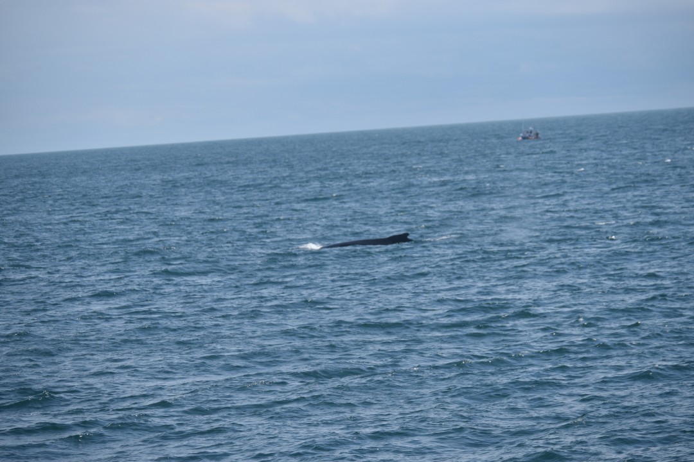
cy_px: 231
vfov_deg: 7.0
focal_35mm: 195
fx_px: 3759
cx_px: 347
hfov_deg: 10.5
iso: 200
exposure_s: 1/1600
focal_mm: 130
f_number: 5.6
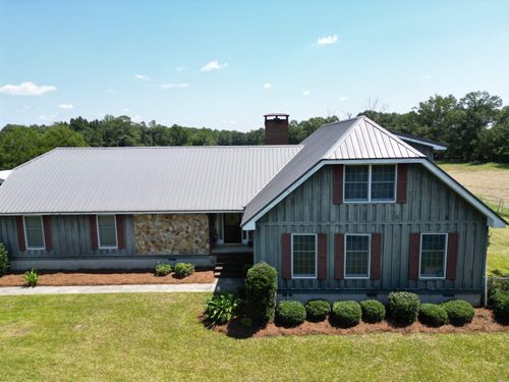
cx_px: 254
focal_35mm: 24
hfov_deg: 71.6
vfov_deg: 56.8
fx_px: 353
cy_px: 191
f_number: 1.7
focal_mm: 6.72
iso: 100
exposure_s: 1/1500
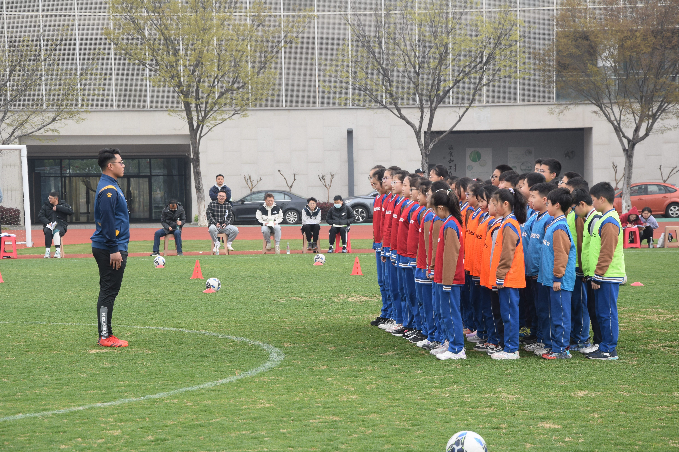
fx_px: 2282
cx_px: 342
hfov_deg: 16.9
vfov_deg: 11.3
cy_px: 226
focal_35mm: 121
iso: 250
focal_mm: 80
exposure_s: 1/250
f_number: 8
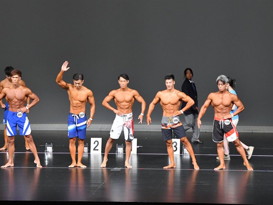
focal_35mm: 199
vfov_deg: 7.5
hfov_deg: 9.9
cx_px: 123
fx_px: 1570
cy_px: 102
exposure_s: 1/400
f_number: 5.6
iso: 5000
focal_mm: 122
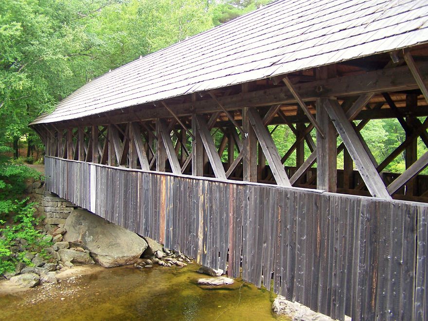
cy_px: 160
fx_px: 470
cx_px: 214
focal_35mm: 38
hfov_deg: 49.0
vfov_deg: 37.8
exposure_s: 1/60
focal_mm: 6.3
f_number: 2.8
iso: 80
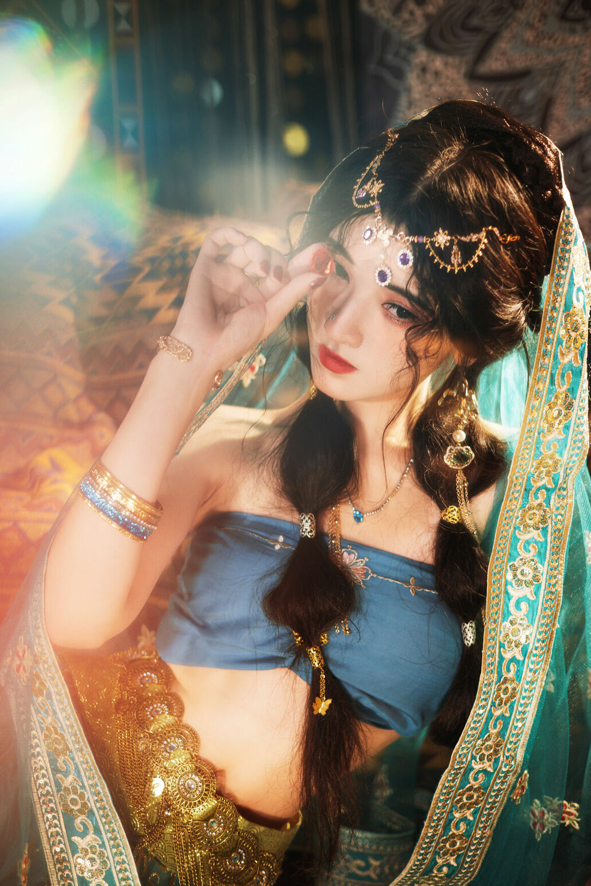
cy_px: 451
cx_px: 292
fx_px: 1231
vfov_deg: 39.6
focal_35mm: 50
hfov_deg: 27.0
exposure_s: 1/200
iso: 640
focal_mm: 50
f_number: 2.2
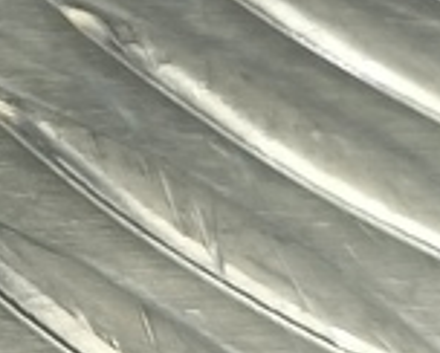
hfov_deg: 10.1
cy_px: -425
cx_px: -796
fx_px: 1969
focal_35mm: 151
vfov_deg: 9.4
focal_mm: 4.11
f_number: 1.6
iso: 87
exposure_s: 1/50
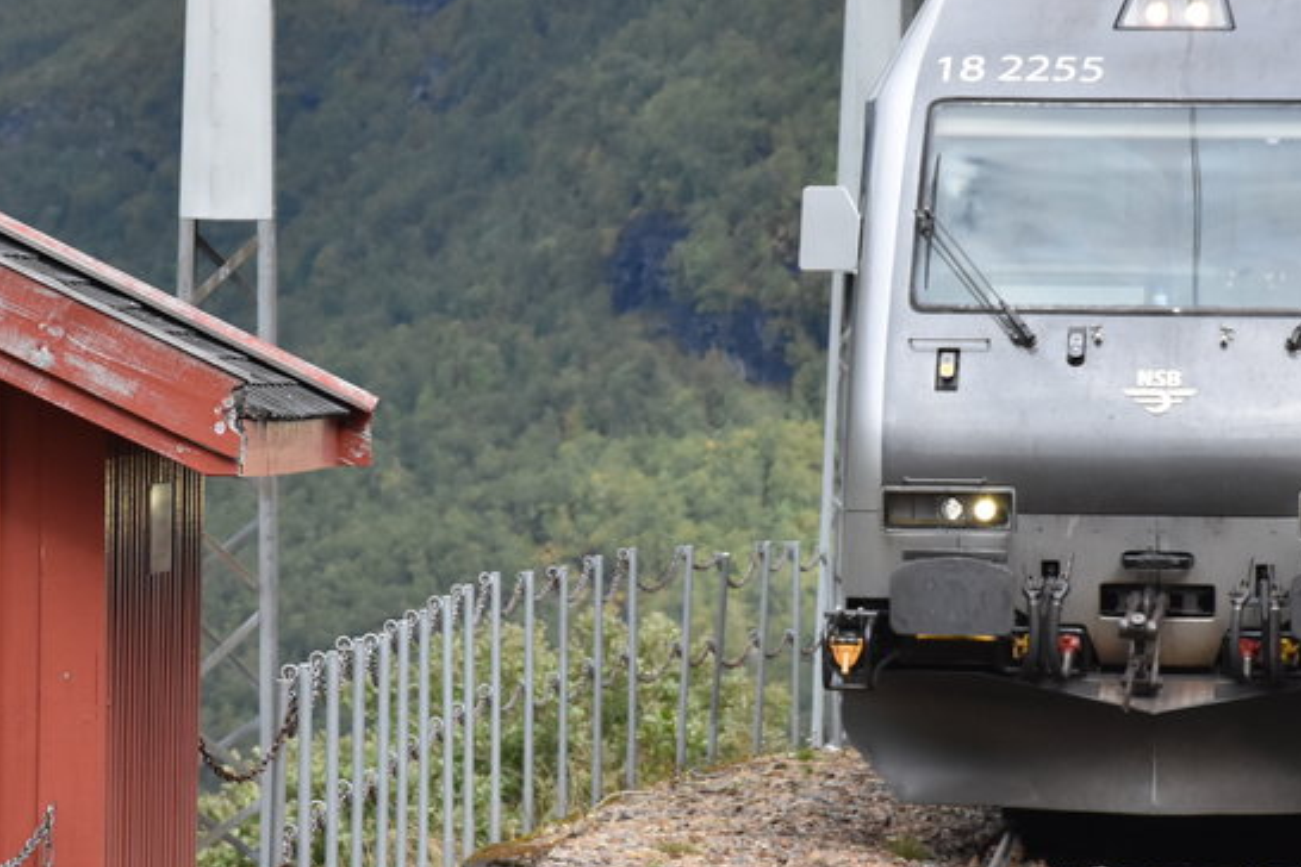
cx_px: 610
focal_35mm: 346
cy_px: 343
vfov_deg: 4.0
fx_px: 12507
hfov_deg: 6.0
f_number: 7.1
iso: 800
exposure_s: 1/800
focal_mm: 105
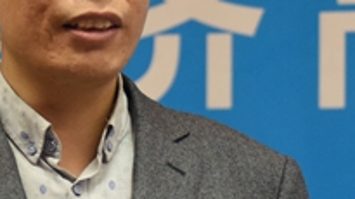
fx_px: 2559
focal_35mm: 272
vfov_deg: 4.5
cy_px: 172
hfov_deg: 7.9
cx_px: 244
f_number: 2.8
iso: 2000
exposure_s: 1/640
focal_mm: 52
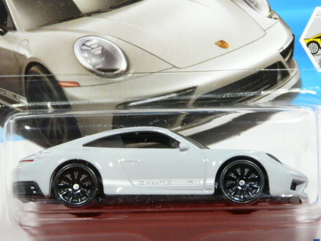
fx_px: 1539
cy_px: 120
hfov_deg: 11.9
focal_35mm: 166
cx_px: 160
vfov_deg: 8.9
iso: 200
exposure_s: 1/40
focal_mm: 17
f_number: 3.6
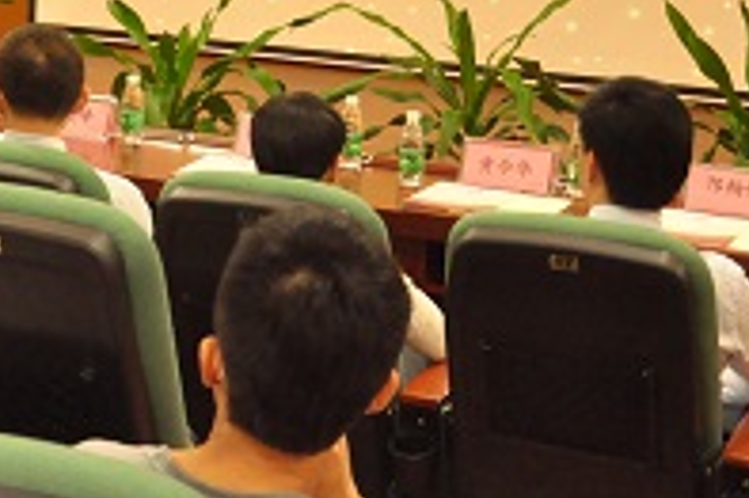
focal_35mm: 99
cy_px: -49
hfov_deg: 20.1
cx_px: 27
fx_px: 2058
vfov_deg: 13.5
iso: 3200
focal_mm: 26
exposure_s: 1/60
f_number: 4
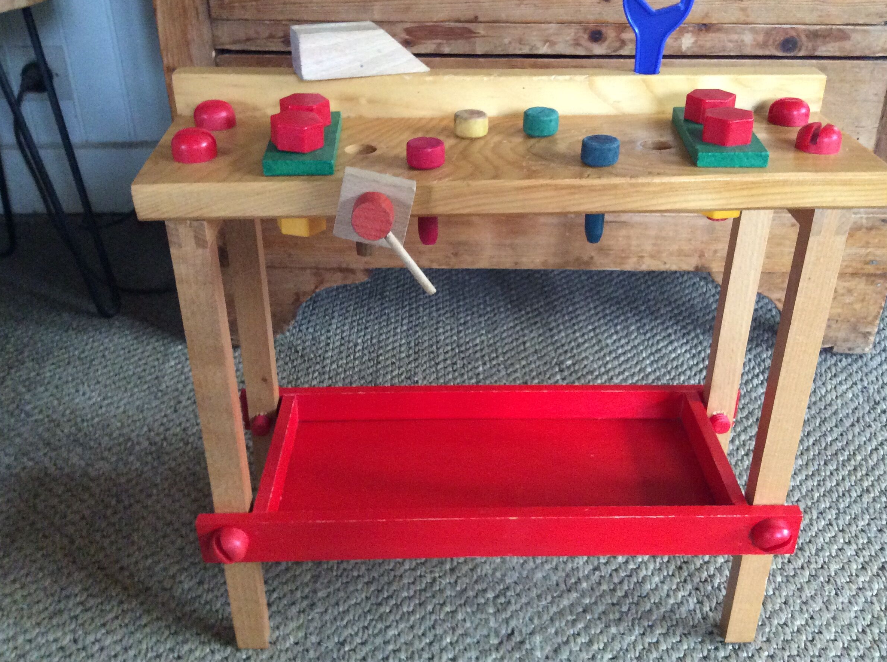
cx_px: 460
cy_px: 312
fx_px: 895
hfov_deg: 52.7
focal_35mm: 35
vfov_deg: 40.6
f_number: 2.4
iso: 320
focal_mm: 3.3
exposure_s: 1/25
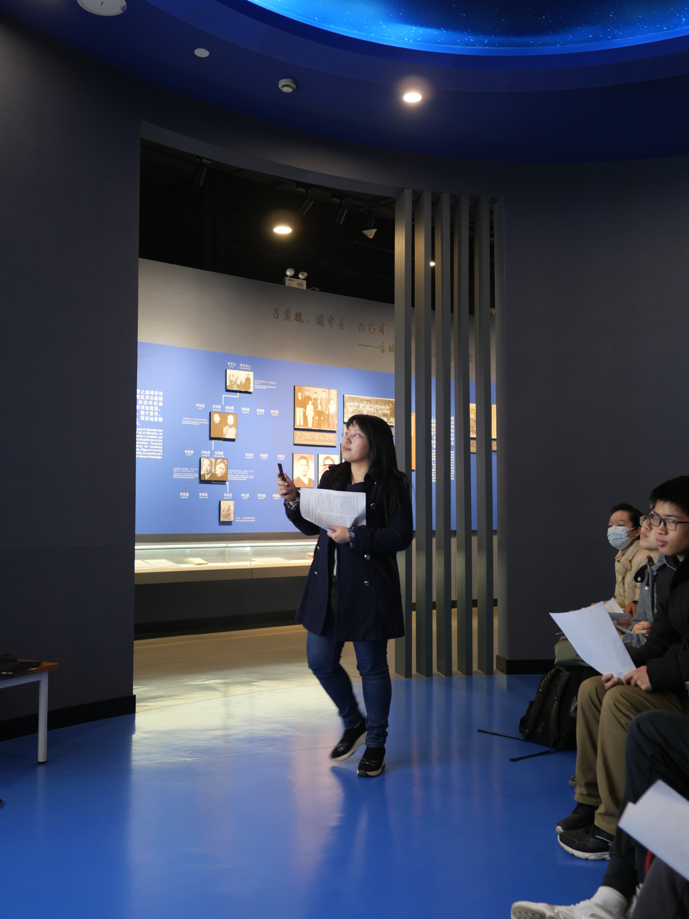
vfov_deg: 56.8
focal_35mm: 32
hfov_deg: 44.2
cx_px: 344
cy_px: 460
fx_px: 849
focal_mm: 16
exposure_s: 1/60
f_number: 1.4
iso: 200
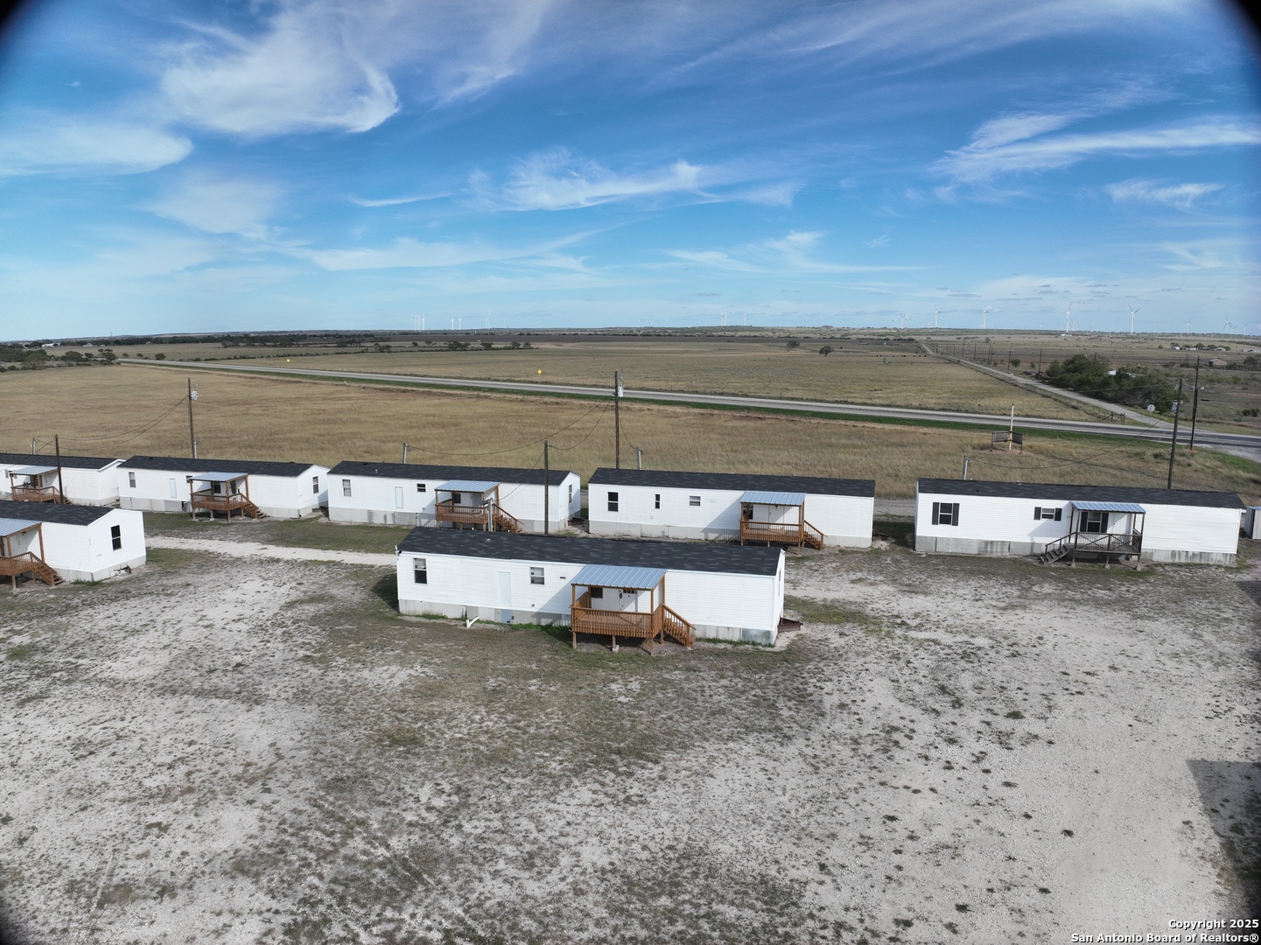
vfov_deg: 56.8
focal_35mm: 24
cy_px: 472
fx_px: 874
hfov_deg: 71.6
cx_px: 630
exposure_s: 1/2000
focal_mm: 12.29
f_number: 3.2
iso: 100
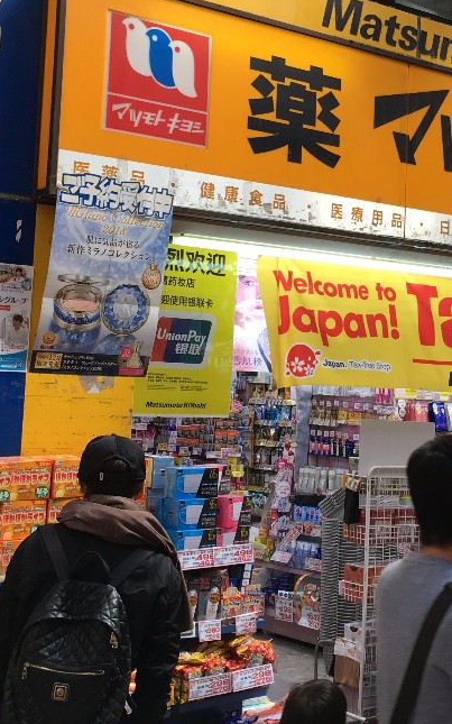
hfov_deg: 21.0
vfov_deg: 33.3
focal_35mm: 61
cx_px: 382
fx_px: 1203
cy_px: 273
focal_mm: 4.15
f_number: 2.2
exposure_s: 1/120
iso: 32
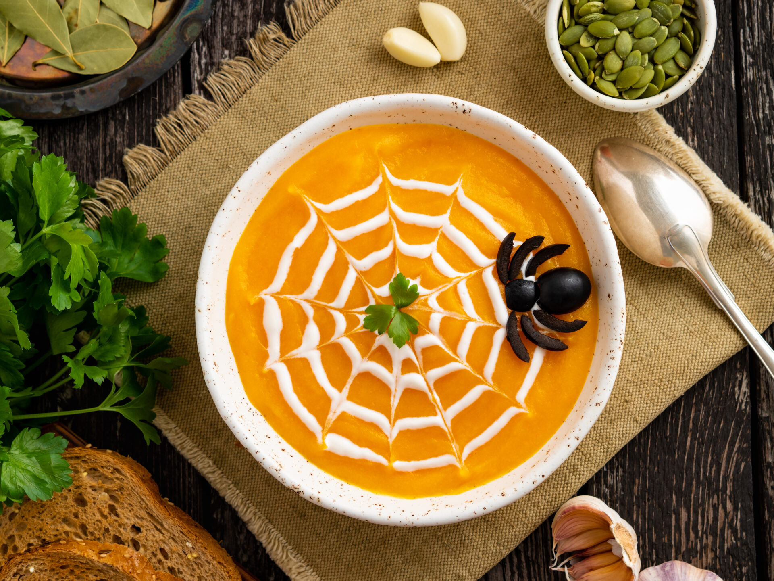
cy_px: 290
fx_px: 2012
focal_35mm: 90
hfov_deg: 21.8
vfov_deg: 16.4
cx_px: 387
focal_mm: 45
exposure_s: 1/200
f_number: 5.6
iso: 100
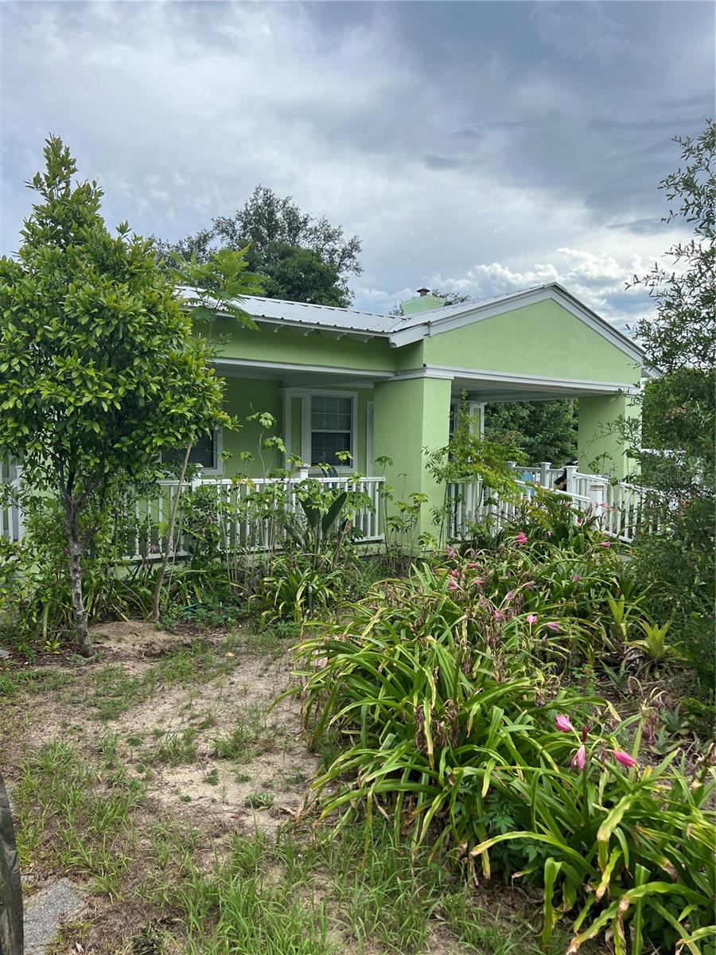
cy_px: 478
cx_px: 358
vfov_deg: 67.3
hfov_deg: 53.1
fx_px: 717
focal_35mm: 26
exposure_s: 1/2695
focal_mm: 5.7
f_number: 1.5
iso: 50
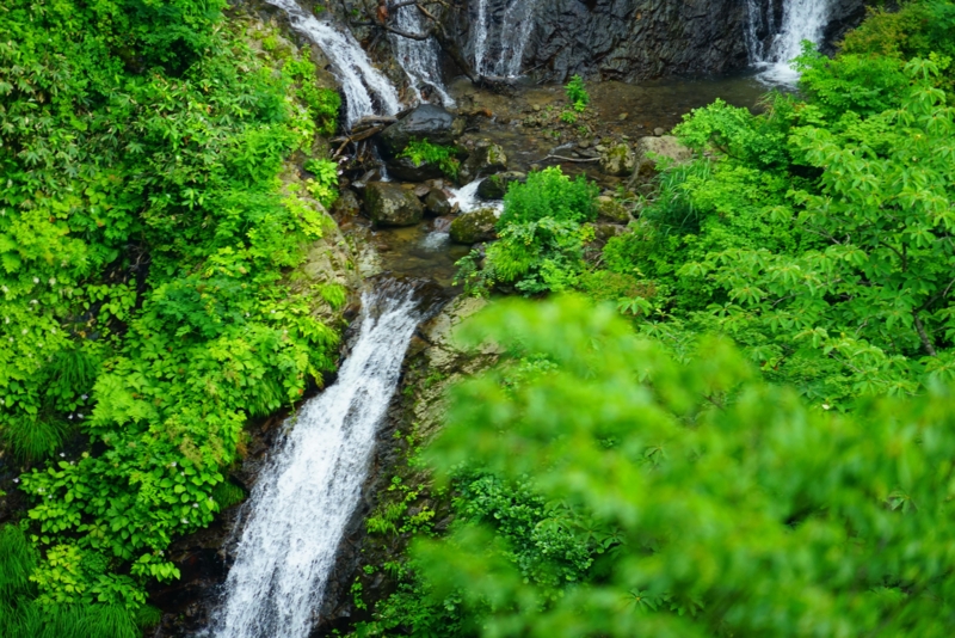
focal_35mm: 240
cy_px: 319
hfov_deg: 8.6
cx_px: 478
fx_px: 6369
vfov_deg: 5.7
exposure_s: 1/250
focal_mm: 240
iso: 800
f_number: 6.3
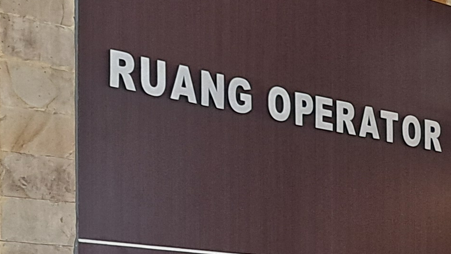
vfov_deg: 9.2
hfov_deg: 15.7
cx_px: 640
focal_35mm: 128
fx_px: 1530
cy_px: 381
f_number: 1.8
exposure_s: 1/50
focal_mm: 5.23
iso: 125
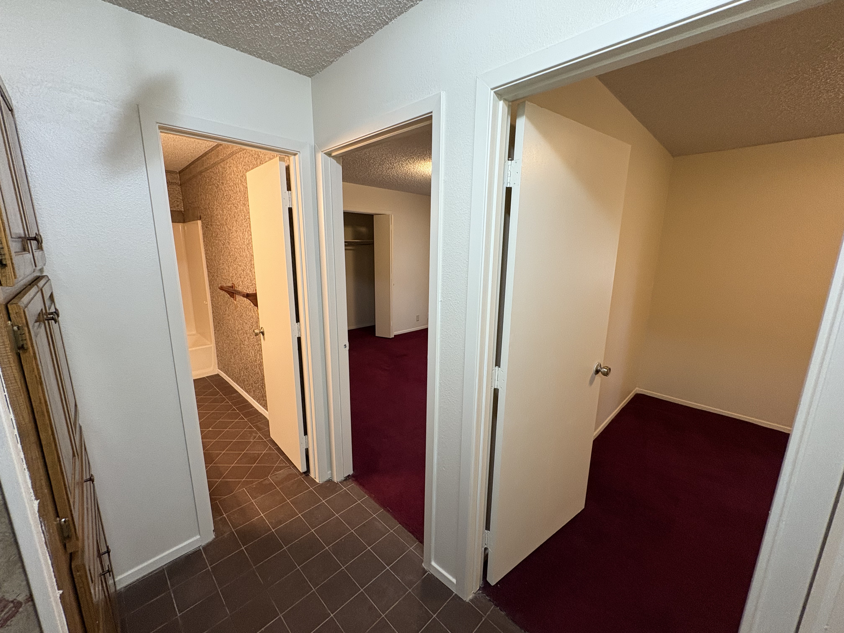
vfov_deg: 85.7
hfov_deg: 102.1
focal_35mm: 14
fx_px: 341
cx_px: 422
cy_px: 316
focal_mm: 2.22
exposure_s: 1/60
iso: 250
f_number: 2.2
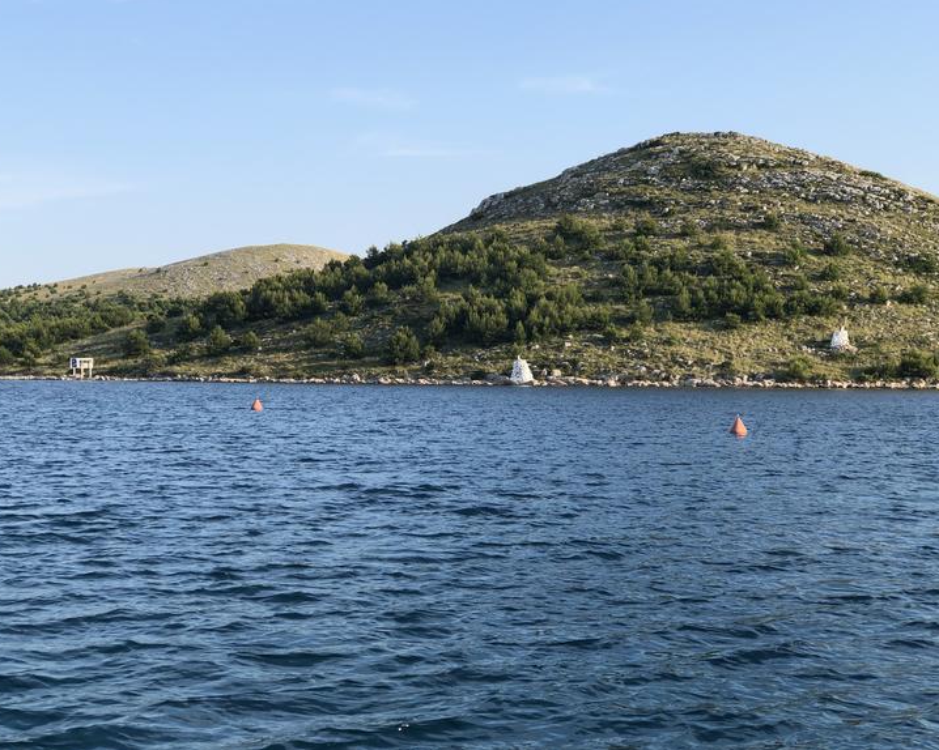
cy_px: 365
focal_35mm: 62
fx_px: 1723
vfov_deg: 24.6
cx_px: 420
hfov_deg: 30.5
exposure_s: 1/398
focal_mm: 6.6
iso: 20
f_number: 2.8
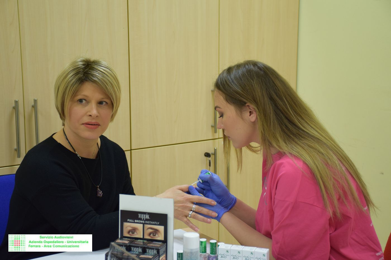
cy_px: 130
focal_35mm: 72
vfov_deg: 18.9
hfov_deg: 28.1
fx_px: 782
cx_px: 196
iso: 800
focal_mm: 48
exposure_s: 1/60
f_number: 4.5
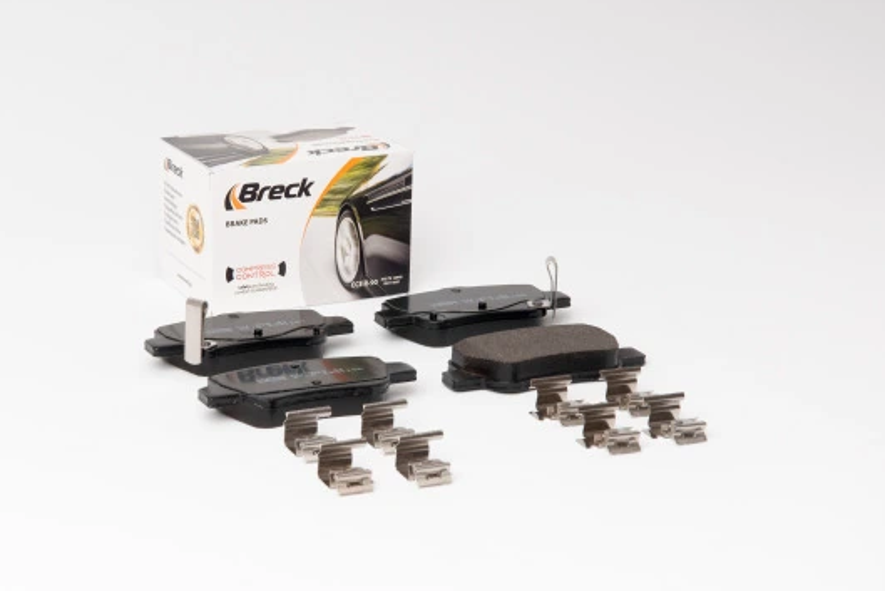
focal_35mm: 102
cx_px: 393
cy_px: 311
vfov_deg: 13.4
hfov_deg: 20.0
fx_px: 2508
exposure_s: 1/200
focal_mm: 60
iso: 100
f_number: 13
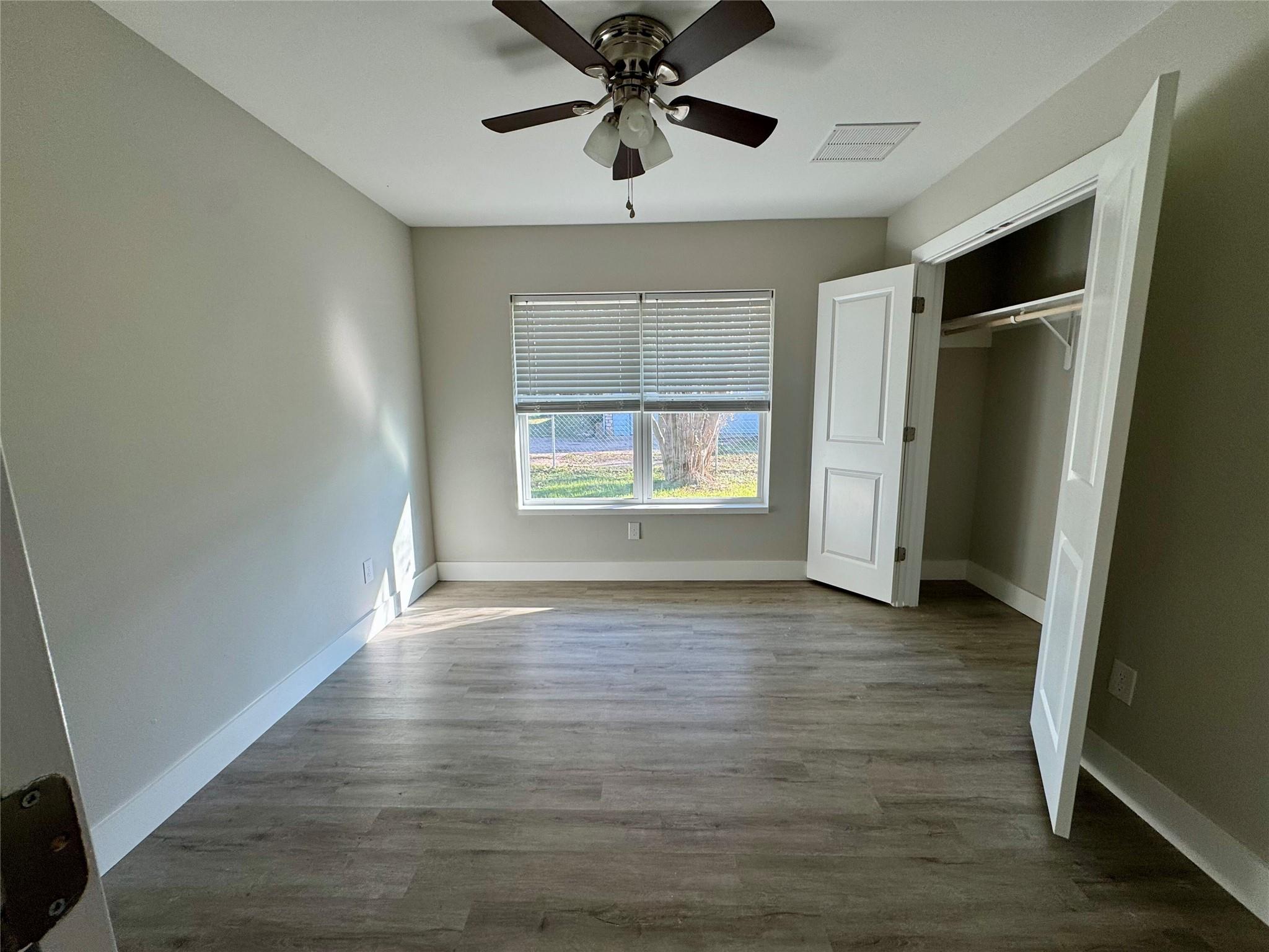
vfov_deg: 85.7
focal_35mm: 14
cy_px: 476
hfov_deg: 102.1
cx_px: 634
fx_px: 513
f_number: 2.2
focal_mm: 2.22
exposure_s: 1/120
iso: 50
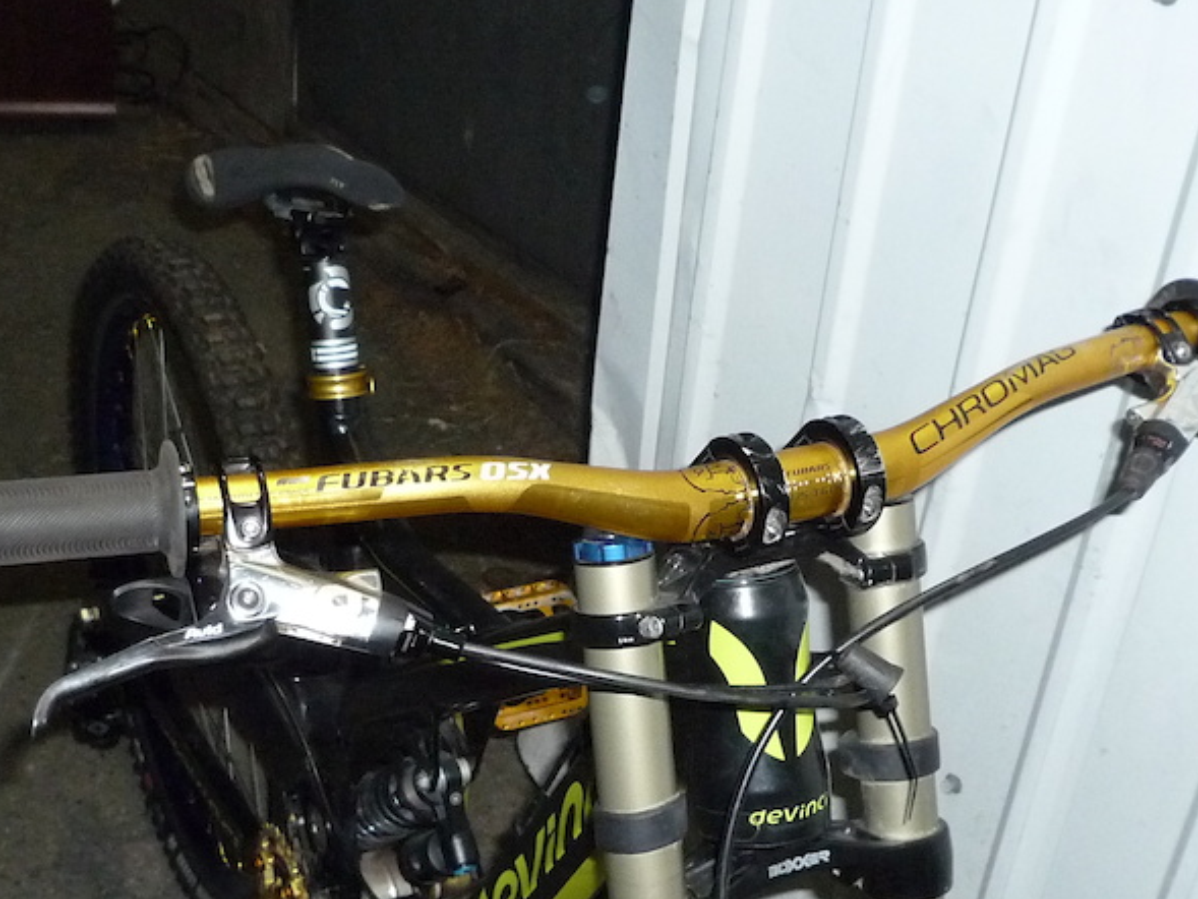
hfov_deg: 36.1
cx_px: 557
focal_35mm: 53
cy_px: 504
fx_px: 1835
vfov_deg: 27.5
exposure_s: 1/30
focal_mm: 4.4
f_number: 2.8
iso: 400
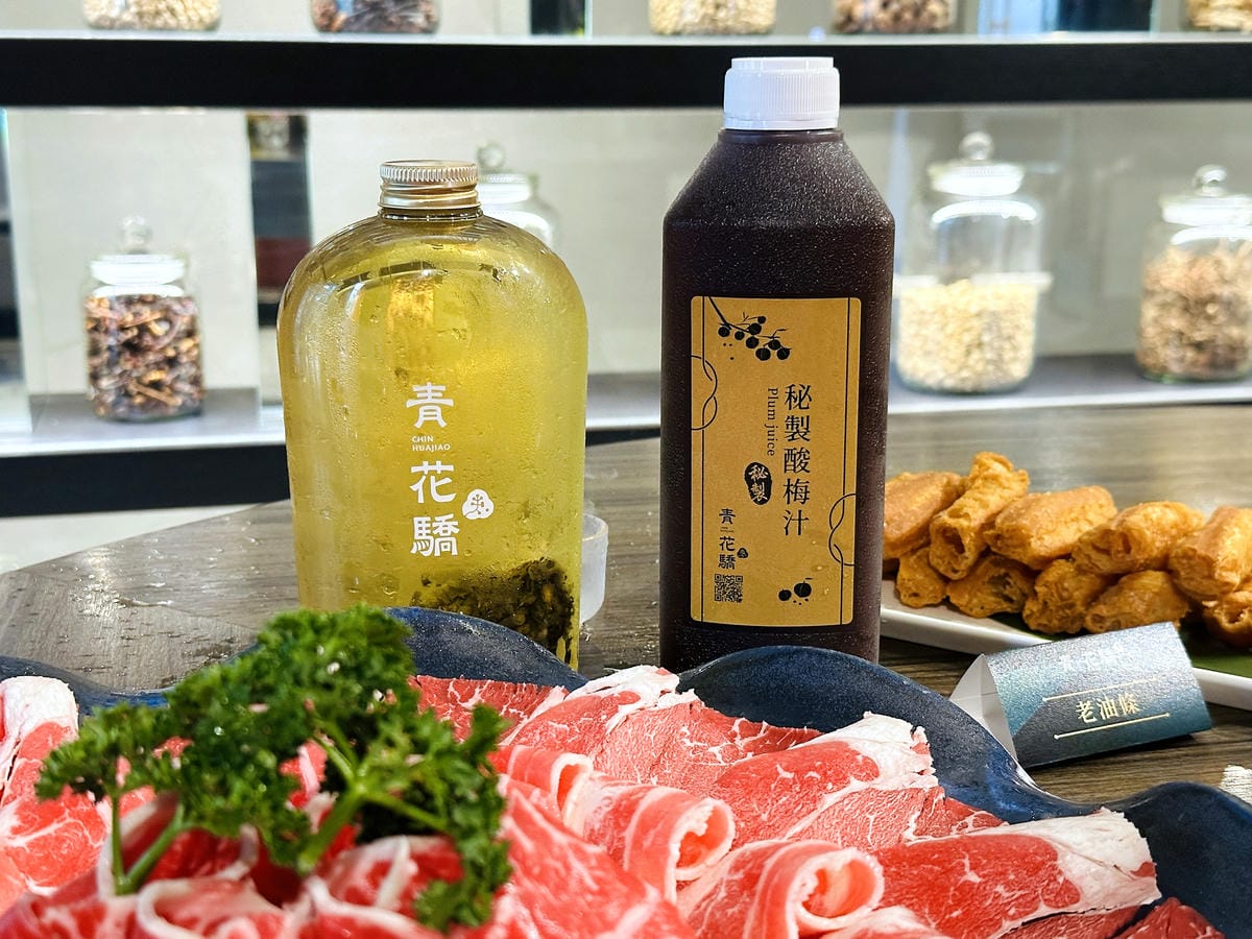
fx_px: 1736
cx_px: 626
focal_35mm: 48
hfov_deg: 39.7
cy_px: 470
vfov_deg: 30.3
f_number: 1.78
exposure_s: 1/40
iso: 500
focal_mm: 6.86
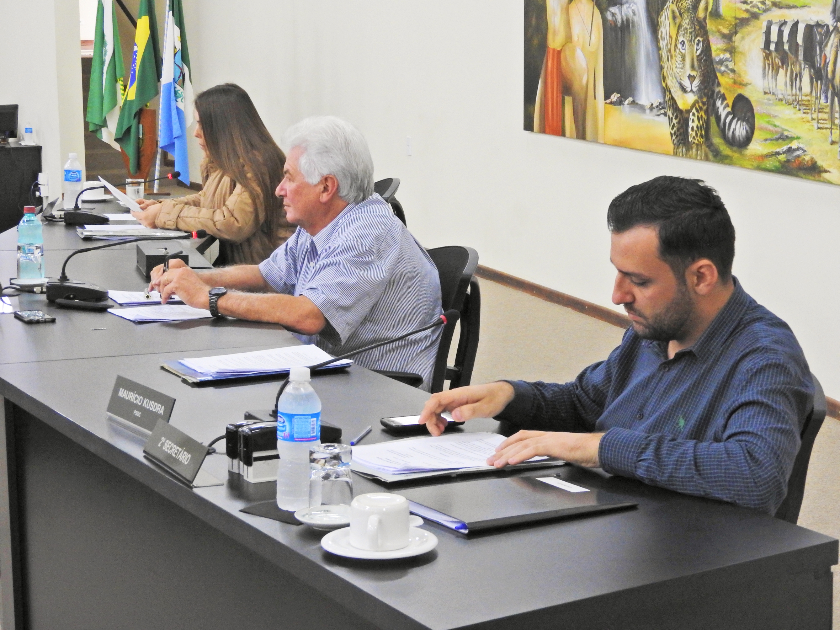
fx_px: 1941
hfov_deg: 24.4
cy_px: 315
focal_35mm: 80
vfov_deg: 18.4
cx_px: 420
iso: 800
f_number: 5
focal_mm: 14.3
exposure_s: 1/15
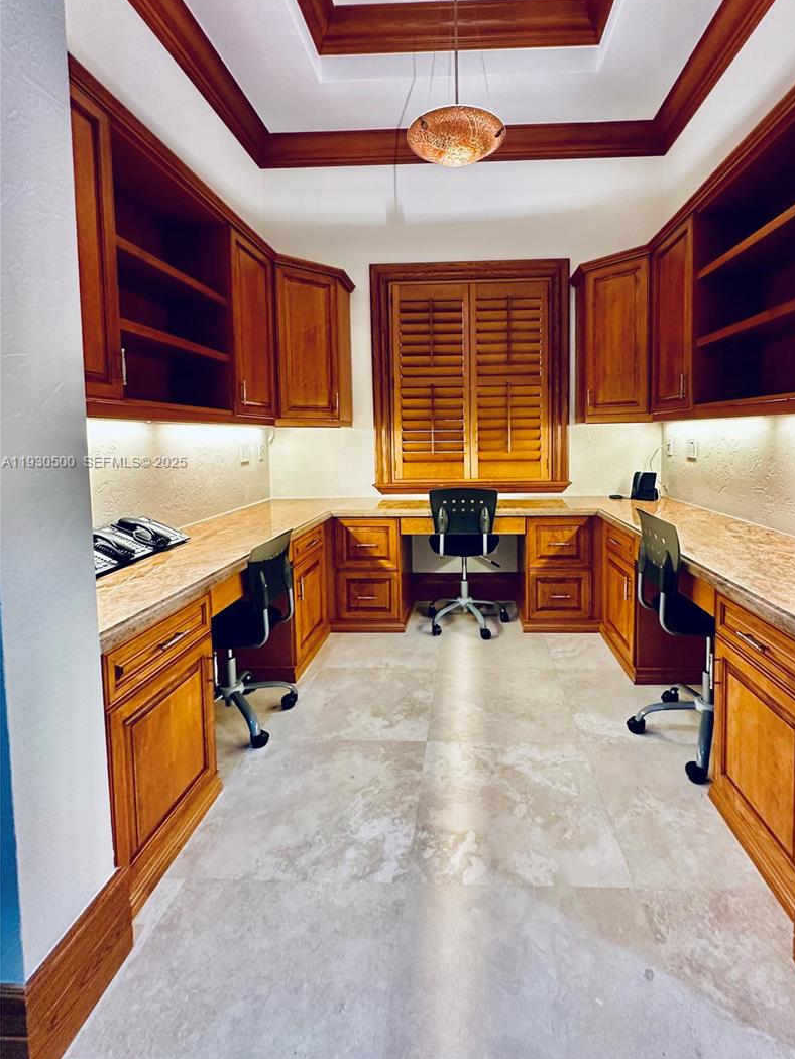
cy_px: 463
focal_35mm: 16
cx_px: 453
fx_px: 490
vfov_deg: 94.0
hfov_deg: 77.7
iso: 400
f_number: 2.2
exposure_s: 1/60
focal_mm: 2.22
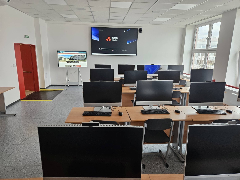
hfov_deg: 73.9
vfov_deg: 58.9
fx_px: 159
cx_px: 120
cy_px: 90
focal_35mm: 23
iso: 320
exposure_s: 1/120
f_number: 1.8
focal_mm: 5.4
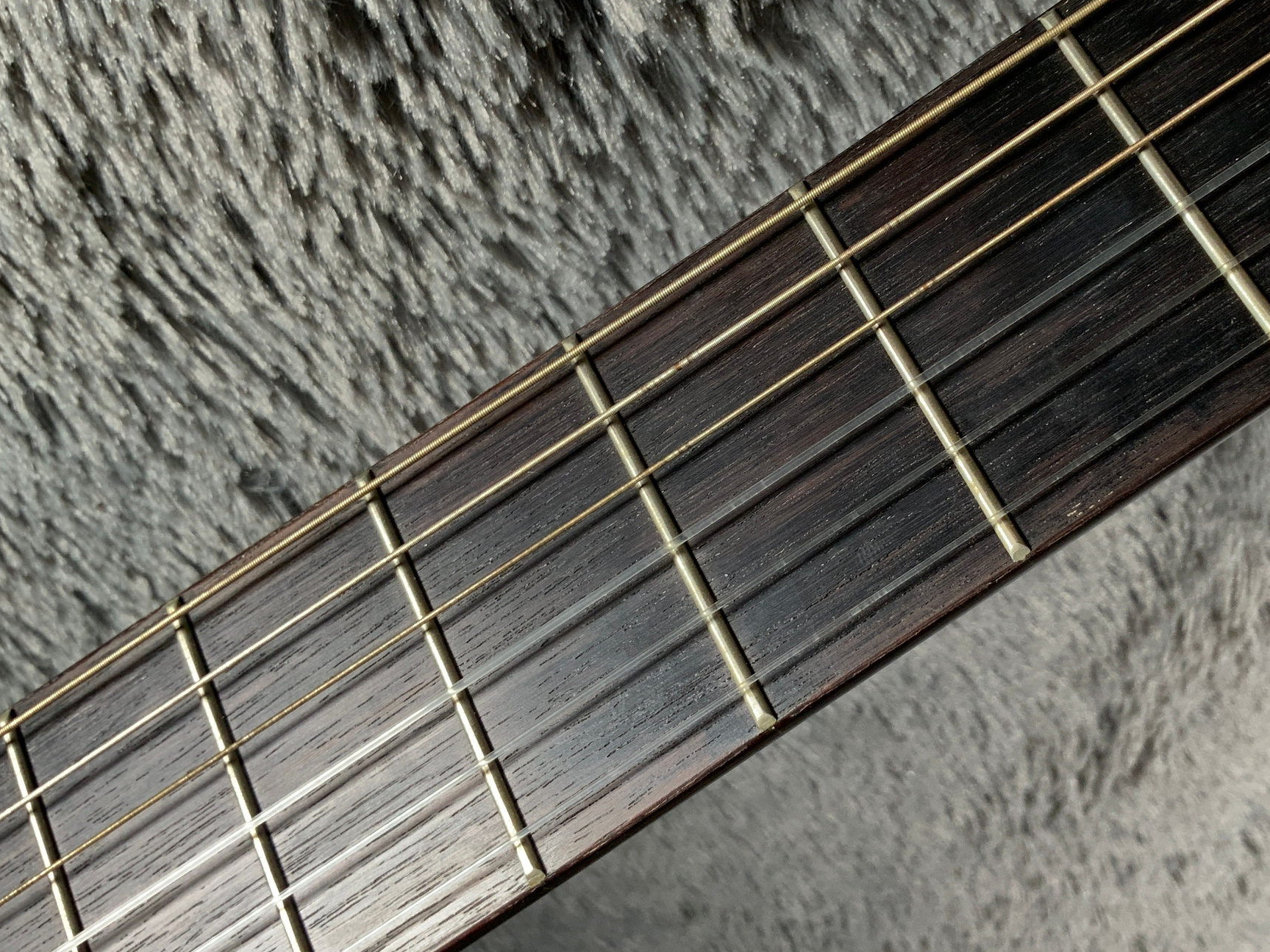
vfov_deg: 33.6
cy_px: 420
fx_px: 1577
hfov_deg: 43.0
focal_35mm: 43
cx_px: 884
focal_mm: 3
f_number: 1.8
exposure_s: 1/104
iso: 64
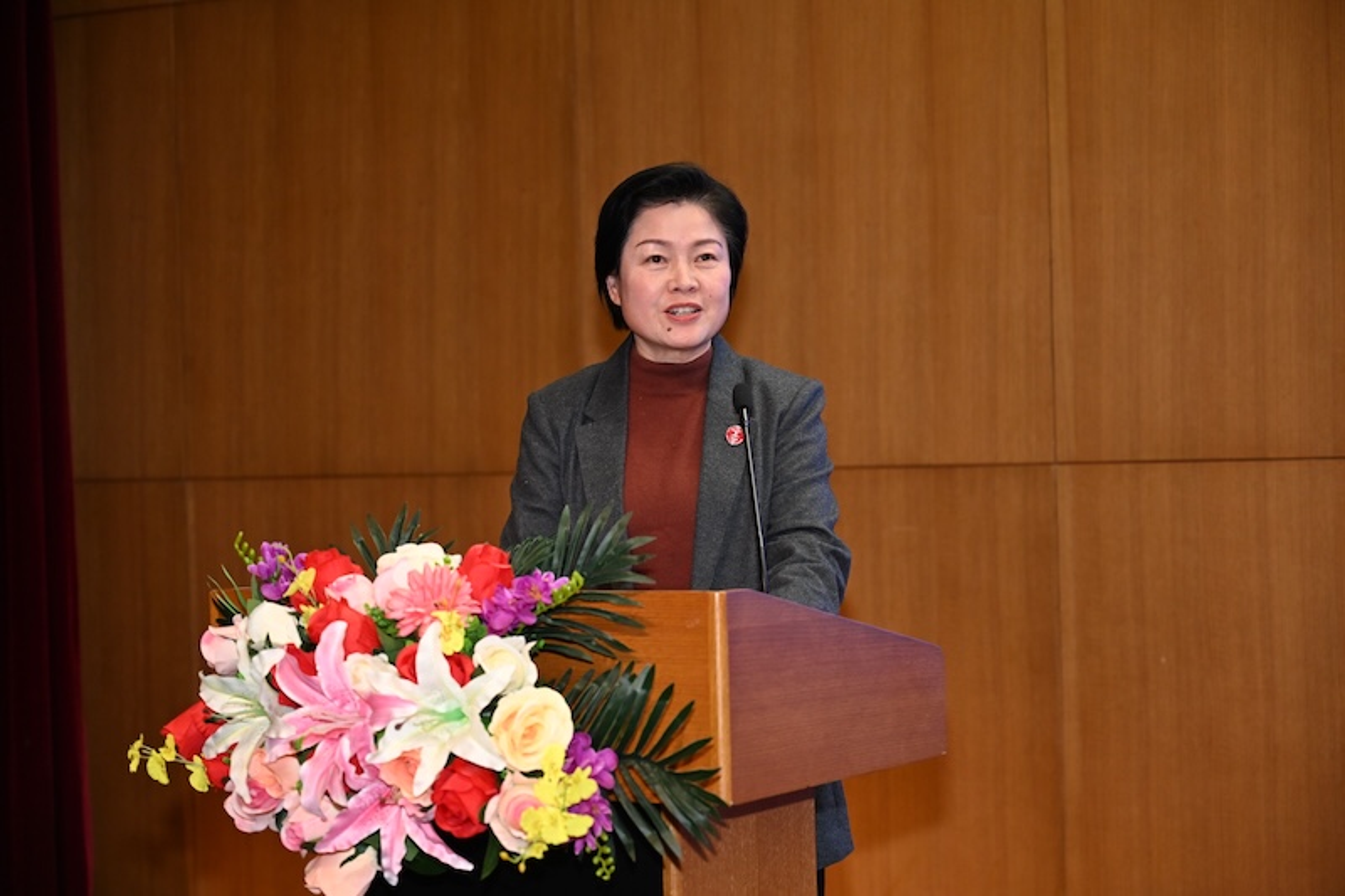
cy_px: 448
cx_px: 672
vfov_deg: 19.4
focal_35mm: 70
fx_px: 2615
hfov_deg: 28.8
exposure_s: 1/125
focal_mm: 70
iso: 1000
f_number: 4
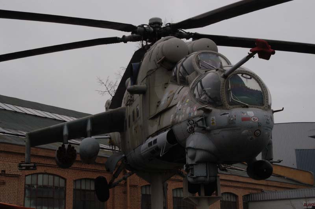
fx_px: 498
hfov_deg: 35.1
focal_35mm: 57
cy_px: 104
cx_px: 158
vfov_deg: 23.7
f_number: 22
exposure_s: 1/30
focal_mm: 38
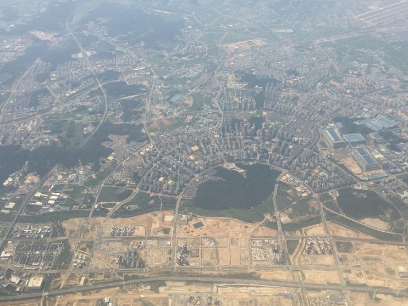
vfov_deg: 35.7
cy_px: 109
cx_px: 218
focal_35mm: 40
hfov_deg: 46.8
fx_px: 472
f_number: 2.2
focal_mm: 4.15
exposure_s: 1/1647
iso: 32
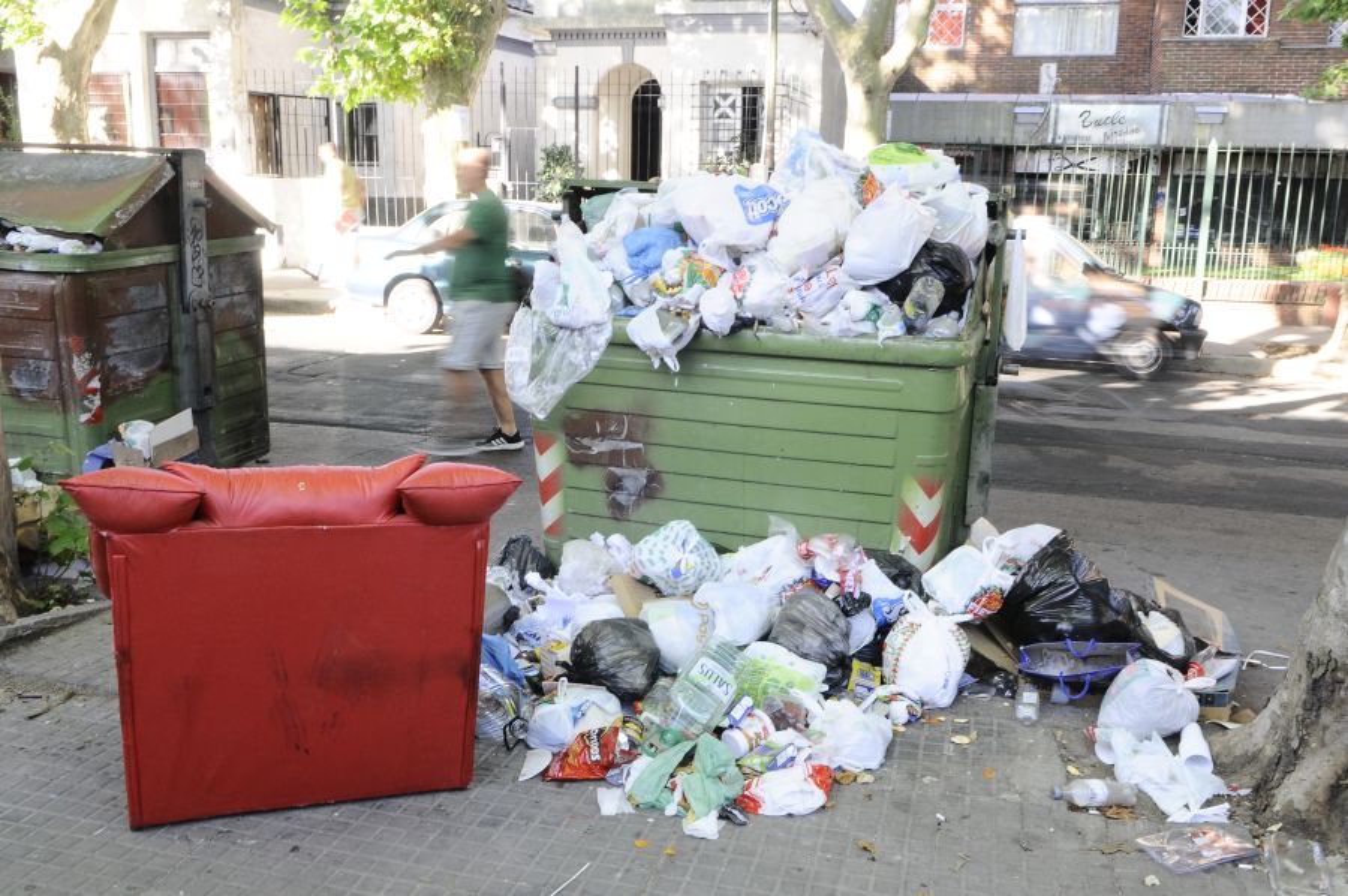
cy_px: 448
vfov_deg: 39.9
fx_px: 1234
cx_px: 674
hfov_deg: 57.3
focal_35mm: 33
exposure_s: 1/13
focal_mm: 22
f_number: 16
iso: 500
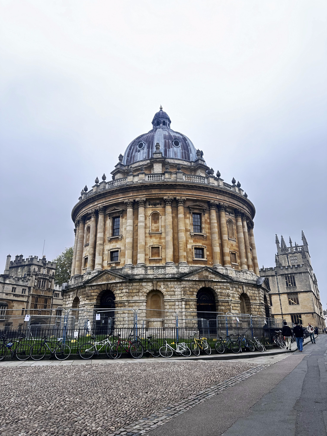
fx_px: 302
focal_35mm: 24
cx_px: 164
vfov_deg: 71.6
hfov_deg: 56.8
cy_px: 218
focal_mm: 6.86
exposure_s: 1/180
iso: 64
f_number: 1.78
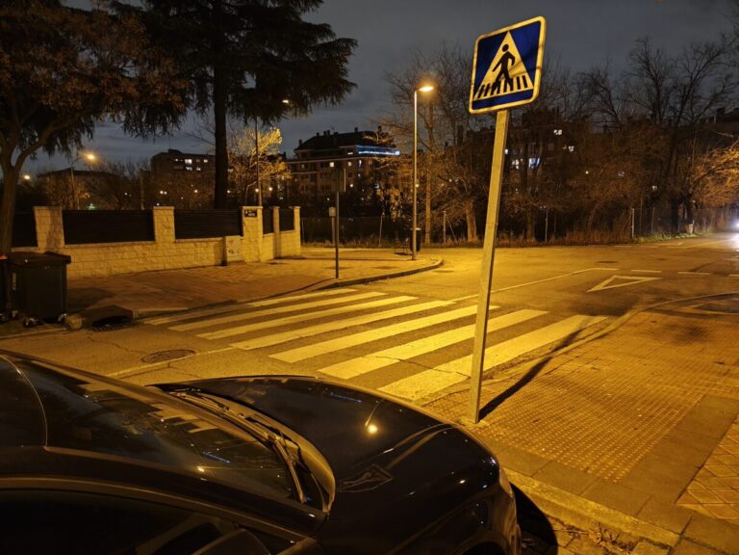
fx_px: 491
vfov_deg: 58.9
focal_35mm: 23
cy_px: 278
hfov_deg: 73.9
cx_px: 370
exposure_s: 1/16.7
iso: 3200
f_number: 1.65
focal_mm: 6.19
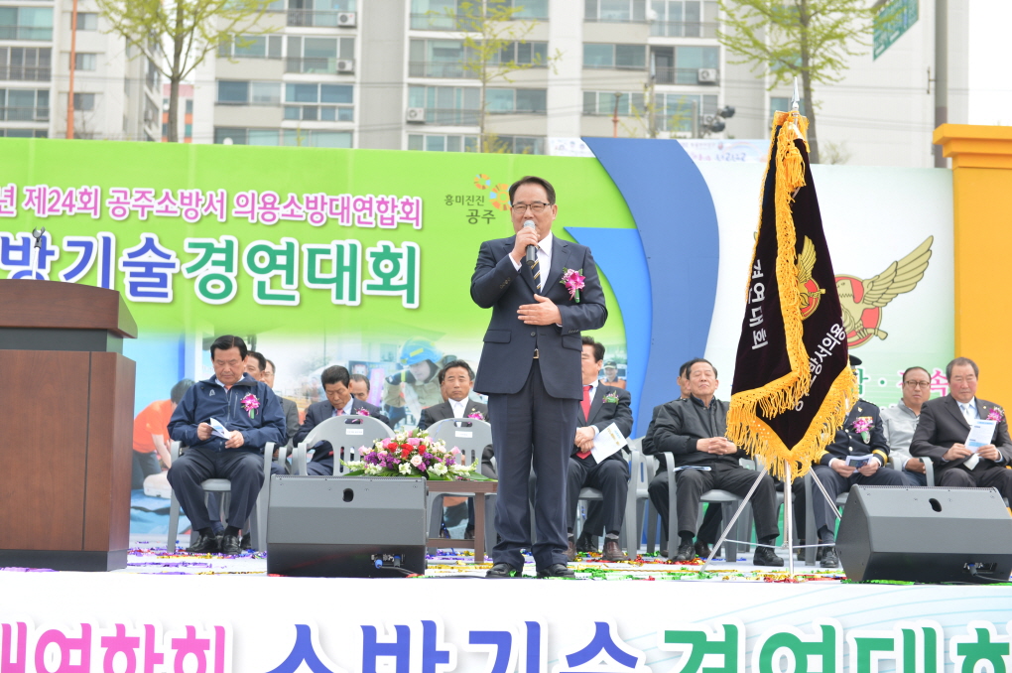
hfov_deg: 28.9
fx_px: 1966
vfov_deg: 19.4
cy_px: 336
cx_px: 506
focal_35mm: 70
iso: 100
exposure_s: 1/250
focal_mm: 70
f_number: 4
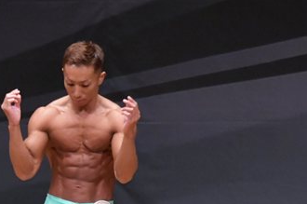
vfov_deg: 2.0
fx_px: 5705
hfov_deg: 3.1
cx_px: 67
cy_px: 224
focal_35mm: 670
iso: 6400
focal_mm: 190
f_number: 5.6
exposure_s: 1/400
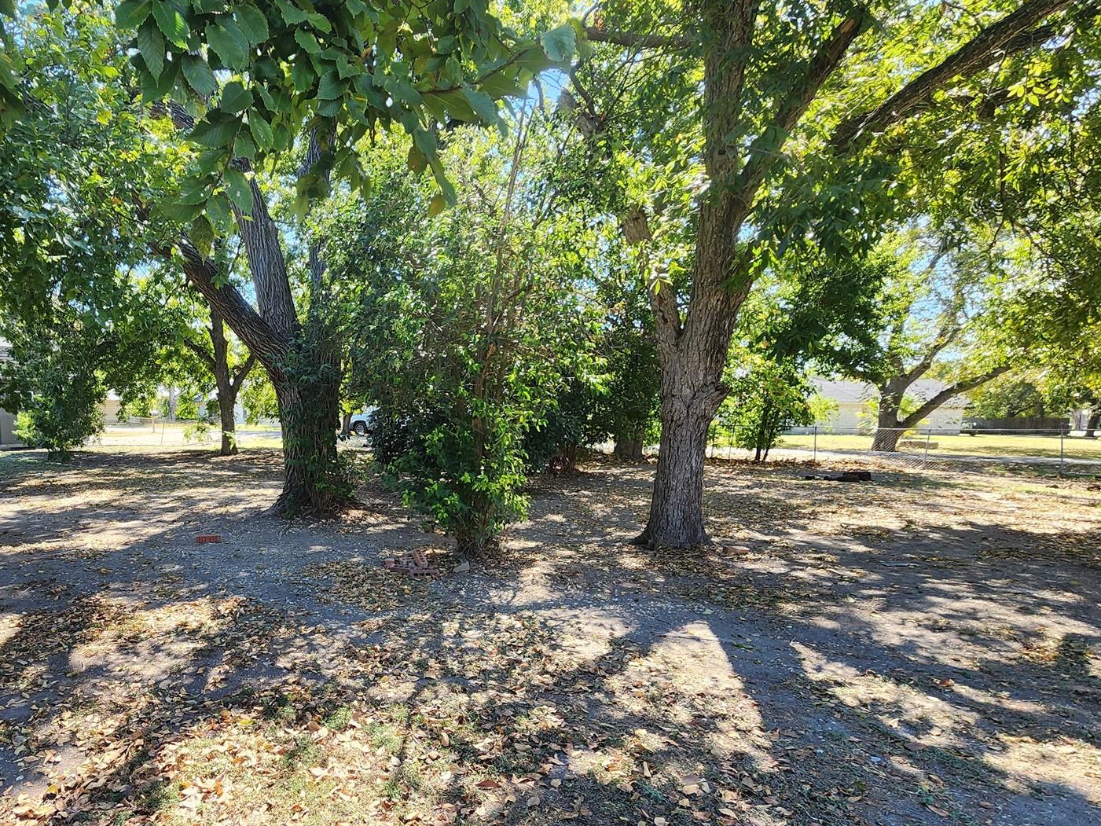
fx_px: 604
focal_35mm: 19
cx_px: 353
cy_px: 509
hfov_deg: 81.3
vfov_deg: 67.8
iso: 50
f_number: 2.2
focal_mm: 2.2
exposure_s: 1/208
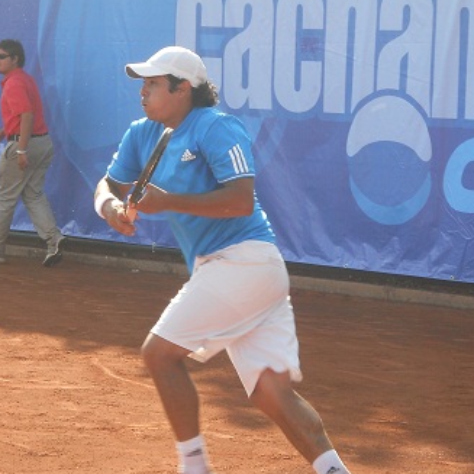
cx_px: 213
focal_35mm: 146
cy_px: 296
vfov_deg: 12.0
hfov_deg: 12.0
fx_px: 2262
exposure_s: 1/160
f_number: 4.8
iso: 80
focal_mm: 14.9
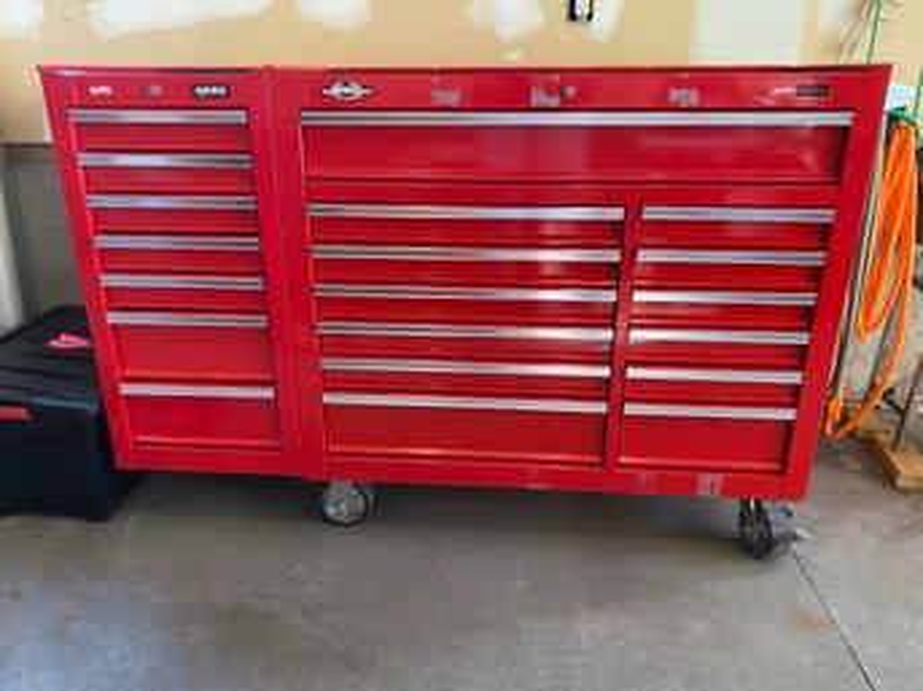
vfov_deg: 53.0
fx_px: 693
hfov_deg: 67.3
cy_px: 346
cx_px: 462
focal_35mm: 26
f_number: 1.8
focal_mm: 4.25
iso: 500
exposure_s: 1/60
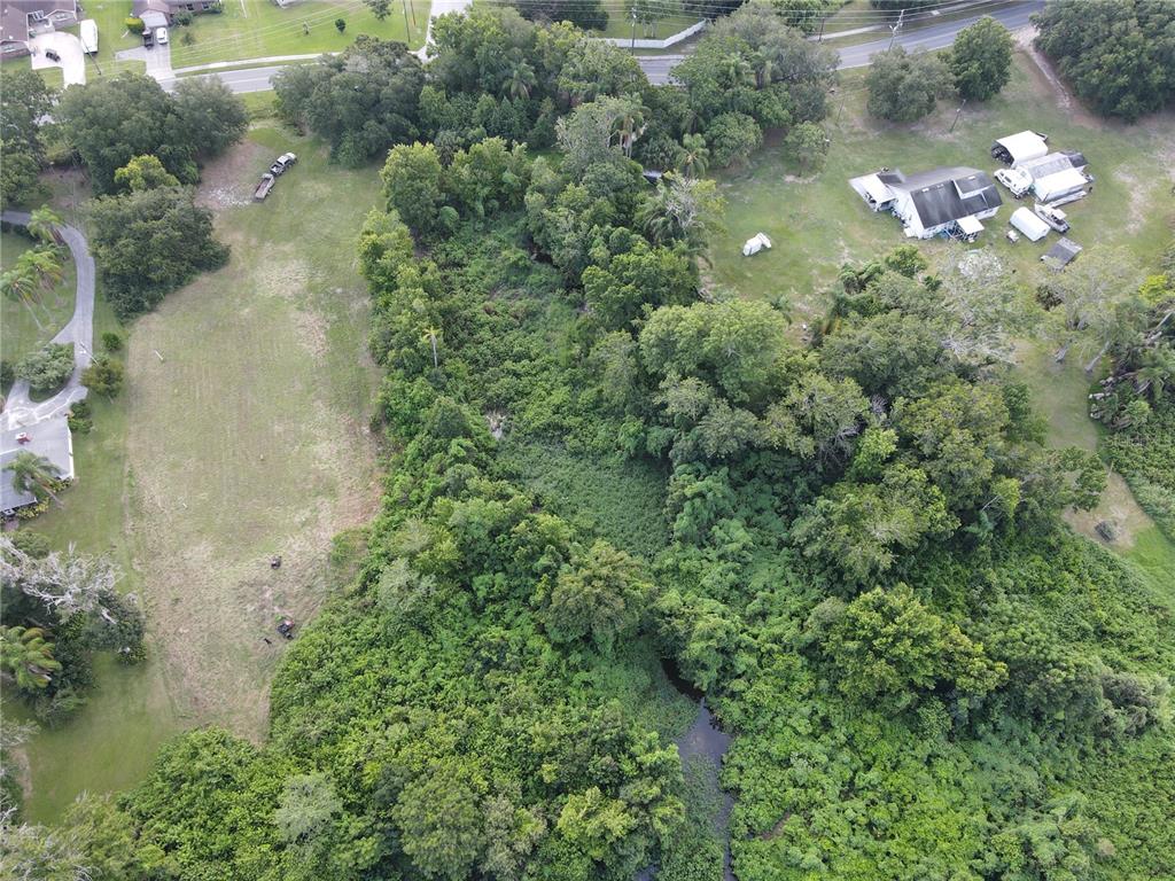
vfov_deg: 56.8
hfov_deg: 71.6
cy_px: 440
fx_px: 815
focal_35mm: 24
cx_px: 588
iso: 100
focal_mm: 4.5
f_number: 2.8
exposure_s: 1/60
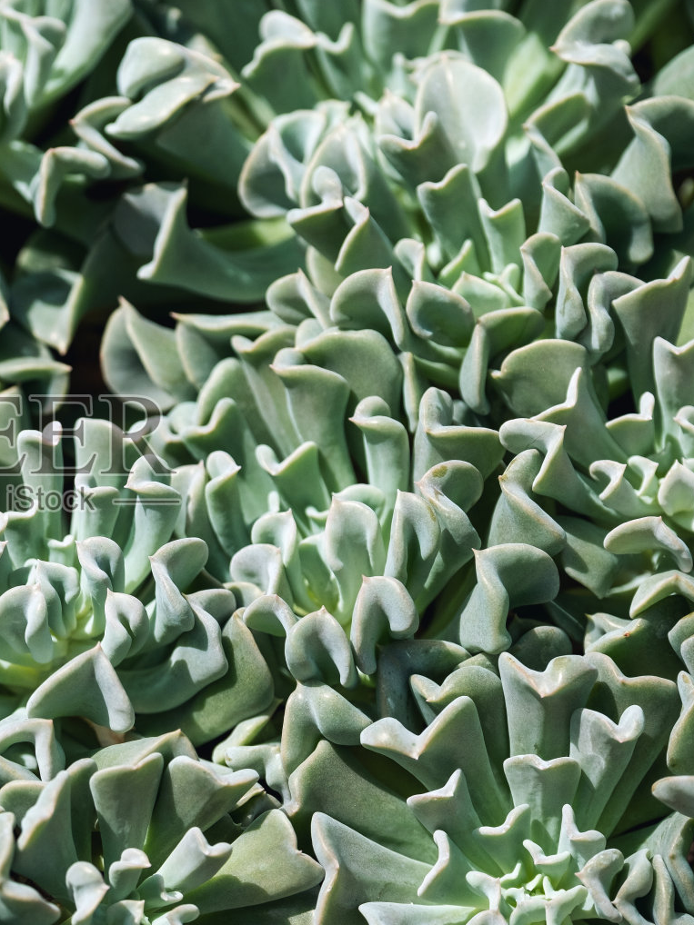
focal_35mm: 251
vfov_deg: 7.9
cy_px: 458
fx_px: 6712
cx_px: 28
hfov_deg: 5.9
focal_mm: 110.6
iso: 200
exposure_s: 1/680
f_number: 4
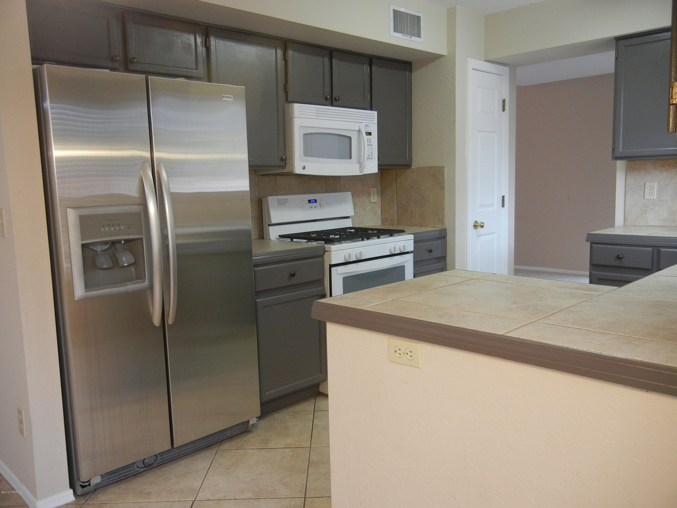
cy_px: 254
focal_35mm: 30
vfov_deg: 46.8
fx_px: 587
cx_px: 338
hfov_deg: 60.0
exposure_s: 1/30
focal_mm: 5.4
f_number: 3.5
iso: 262
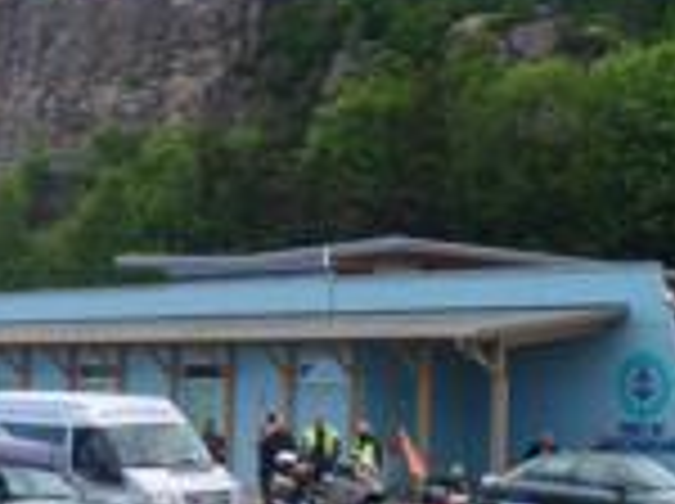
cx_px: 256
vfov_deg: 15.6
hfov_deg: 20.9
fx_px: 1830
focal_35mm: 94
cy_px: 358
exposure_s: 1/200
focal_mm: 6.1
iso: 64
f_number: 5.6
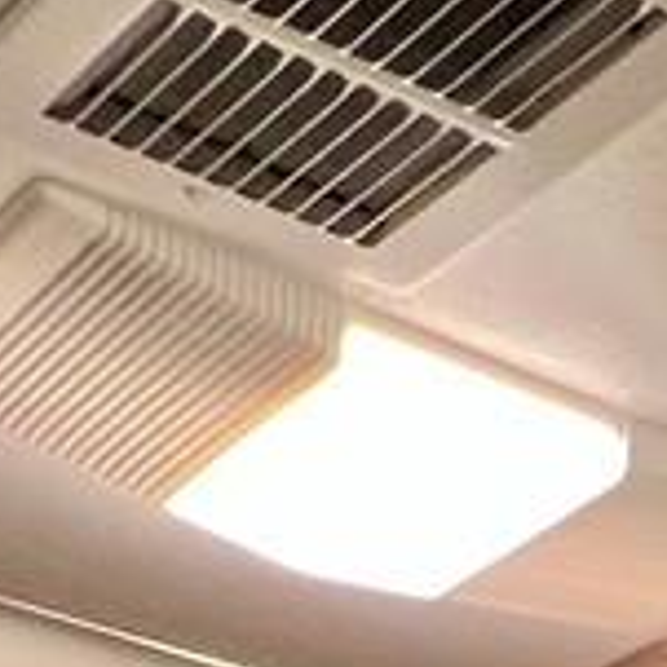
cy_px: 1908
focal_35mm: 122
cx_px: 1908
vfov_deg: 10.6
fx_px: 2660
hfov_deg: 10.6
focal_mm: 1.57
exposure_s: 1/60
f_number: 1.8
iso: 125
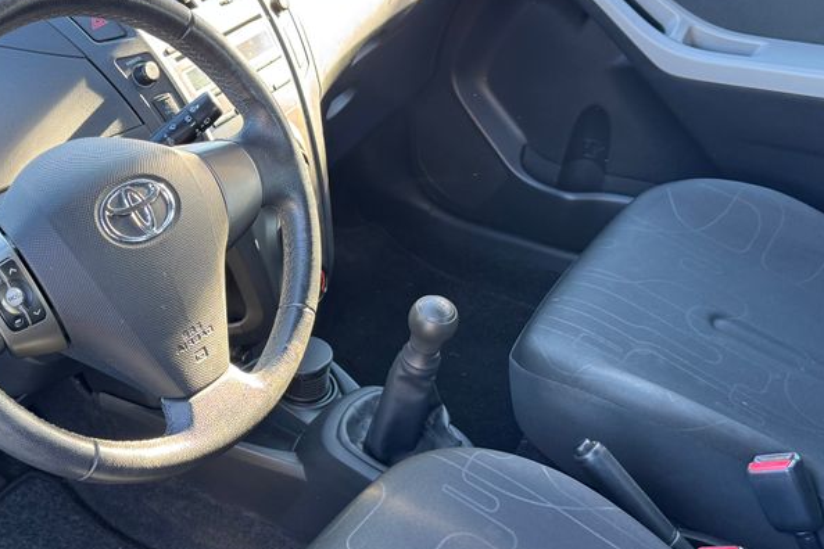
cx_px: 294
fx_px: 984
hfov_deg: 44.9
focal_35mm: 43
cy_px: 315
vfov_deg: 31.1
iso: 160
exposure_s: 1/121
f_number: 1.78
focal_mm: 6.76
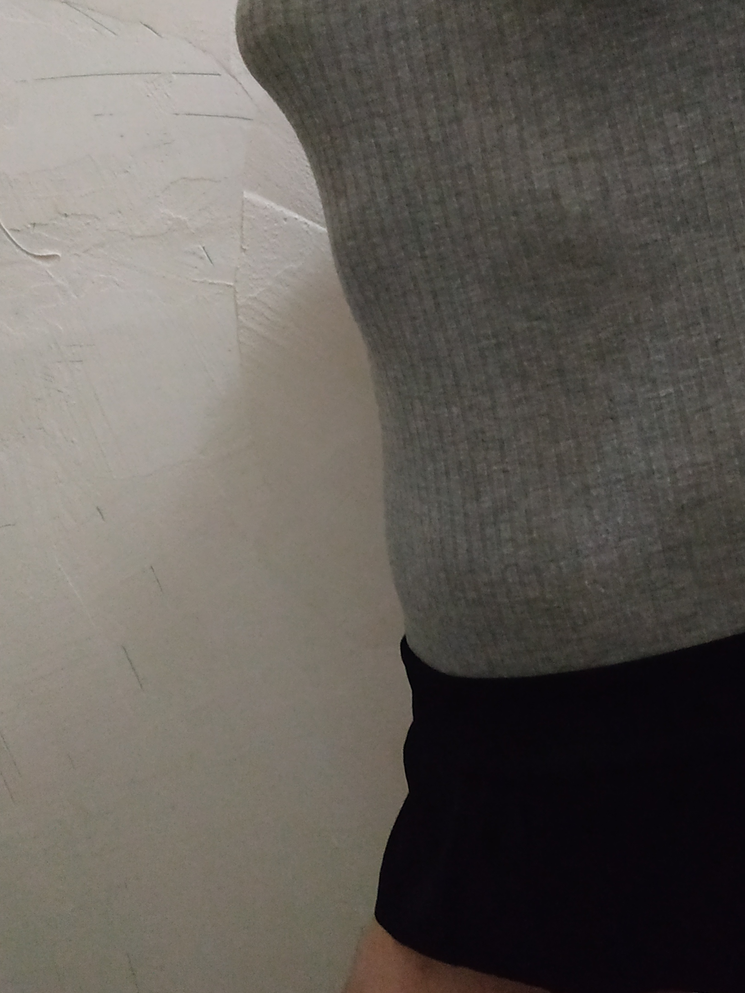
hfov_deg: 32.2
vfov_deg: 42.8
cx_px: 561
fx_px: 1263
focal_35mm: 44
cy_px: 408
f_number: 1.9
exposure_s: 1/17
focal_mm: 3.94
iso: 3200
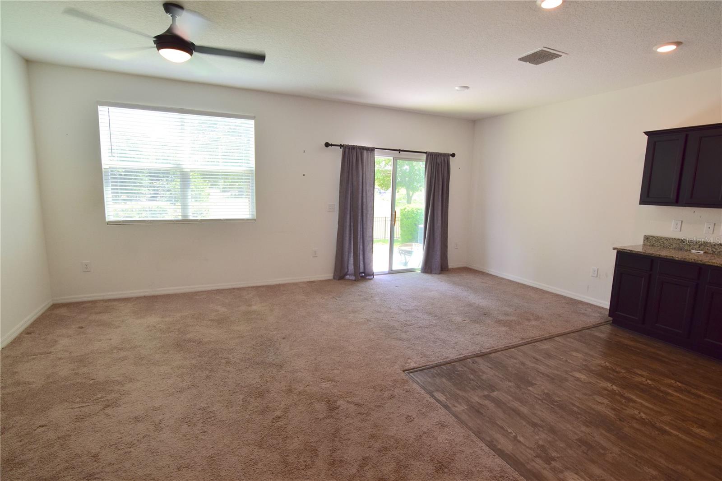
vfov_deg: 72.0
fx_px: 331
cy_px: 240
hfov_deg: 95.0
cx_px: 361
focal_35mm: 16
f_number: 8
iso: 400
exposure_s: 1/80
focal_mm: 11
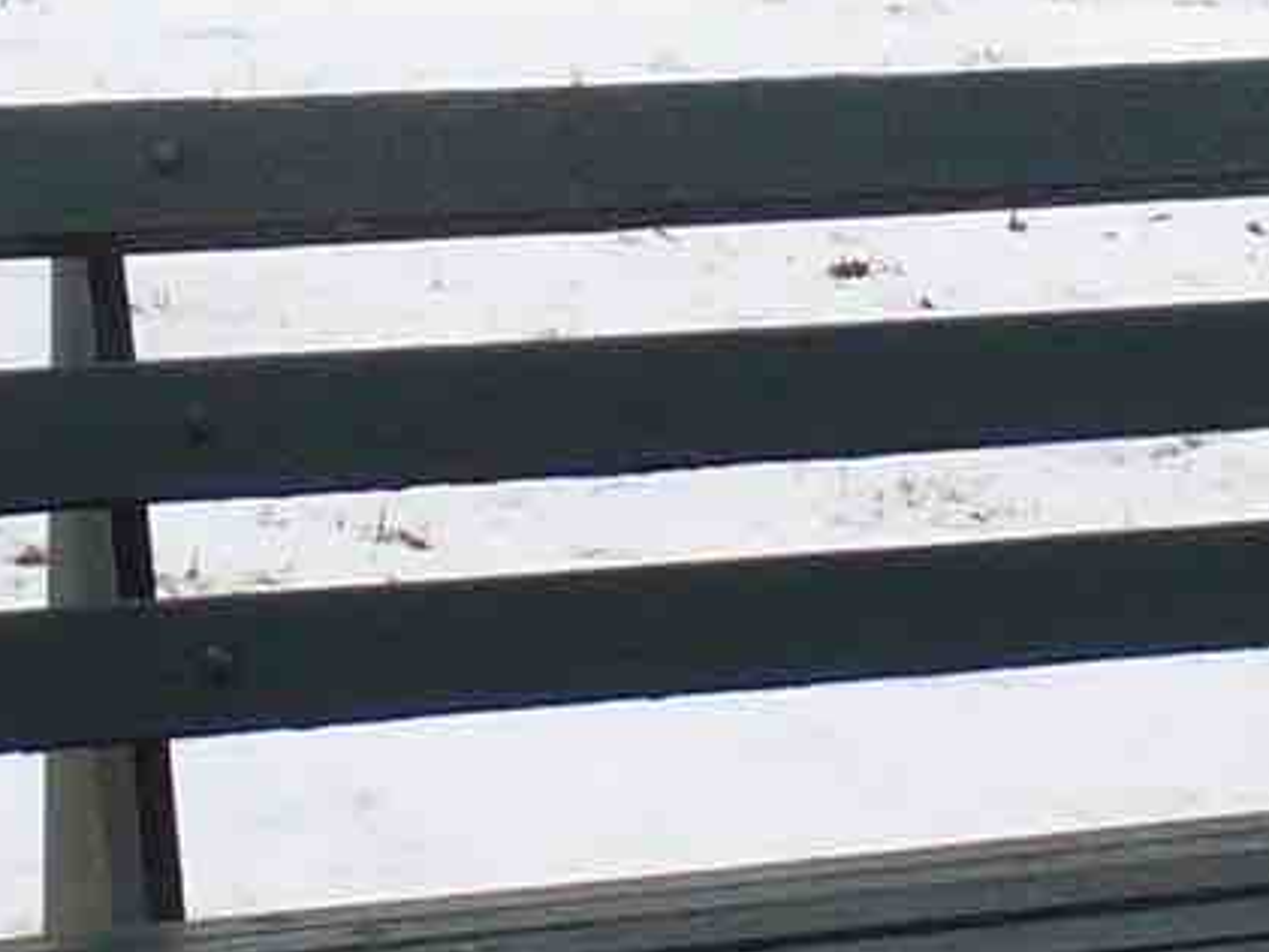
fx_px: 8251
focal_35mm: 225
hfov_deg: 8.8
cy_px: 160
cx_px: 931
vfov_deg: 6.6
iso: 100
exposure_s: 1/125
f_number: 5.6
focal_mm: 6.1
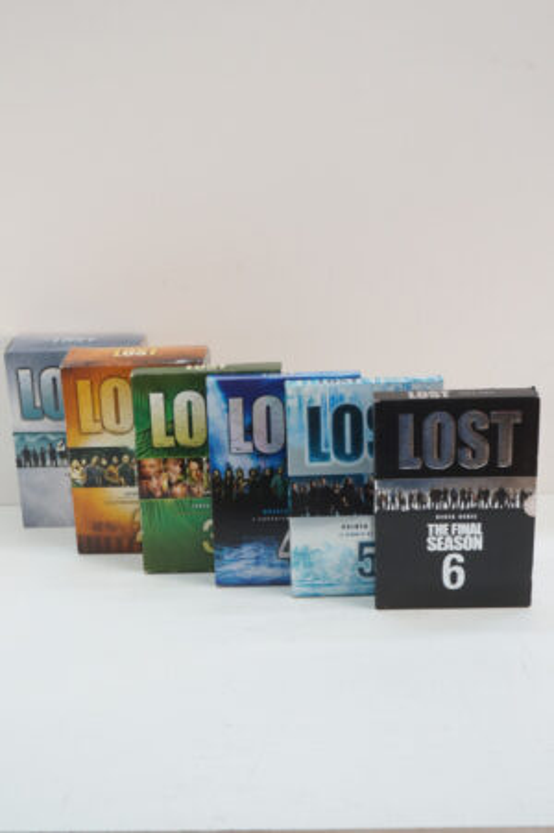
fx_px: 798
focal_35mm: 34
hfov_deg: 38.3
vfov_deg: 55.1
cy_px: 416
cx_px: 277
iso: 640
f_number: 4.5
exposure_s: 1/60
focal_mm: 23
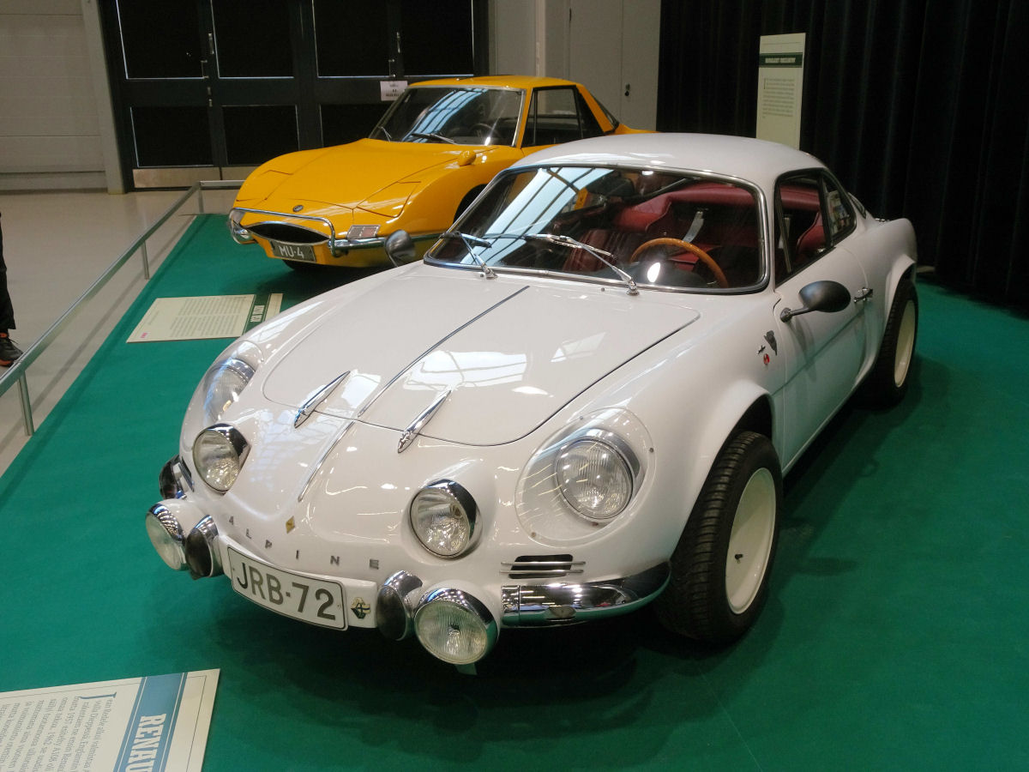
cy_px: 386
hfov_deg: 55.4
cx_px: 514
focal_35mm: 33
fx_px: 981
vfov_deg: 42.9
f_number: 4
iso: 100
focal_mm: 5.61
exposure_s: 1/40
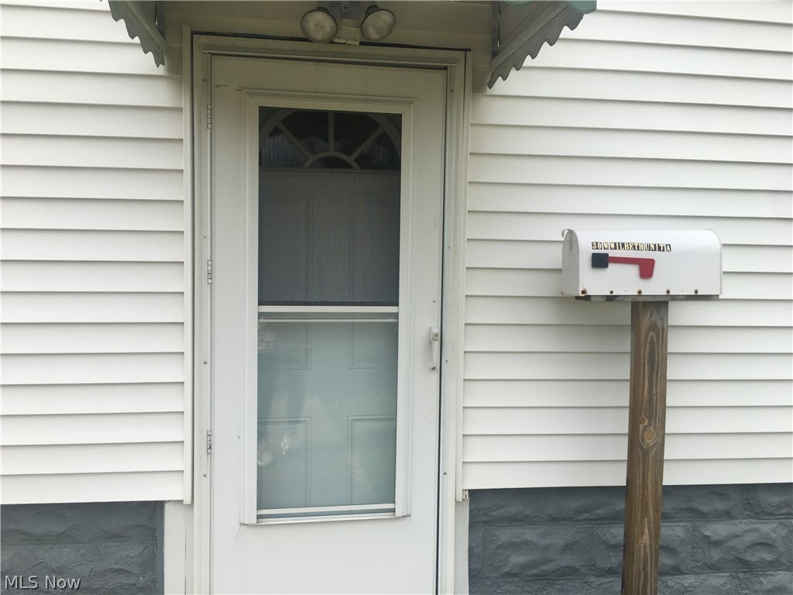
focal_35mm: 29
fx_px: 664
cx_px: 396
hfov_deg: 61.7
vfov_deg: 48.2
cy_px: 298
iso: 25
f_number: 2.2
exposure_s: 1/1221
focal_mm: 4.15
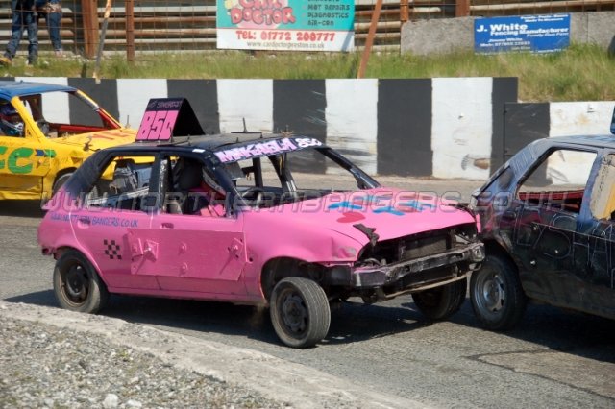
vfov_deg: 11.7
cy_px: 204
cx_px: 308
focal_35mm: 117
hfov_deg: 17.5
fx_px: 1998
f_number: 5.6
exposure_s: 1/1000
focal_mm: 78
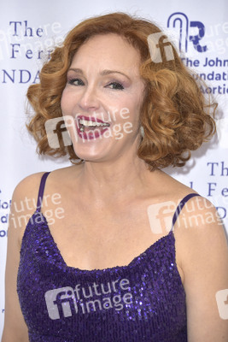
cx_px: 114
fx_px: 1519
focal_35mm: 160
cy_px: 171
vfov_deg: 12.8
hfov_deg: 8.6
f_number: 6.3
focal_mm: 160
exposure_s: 1/250
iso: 400
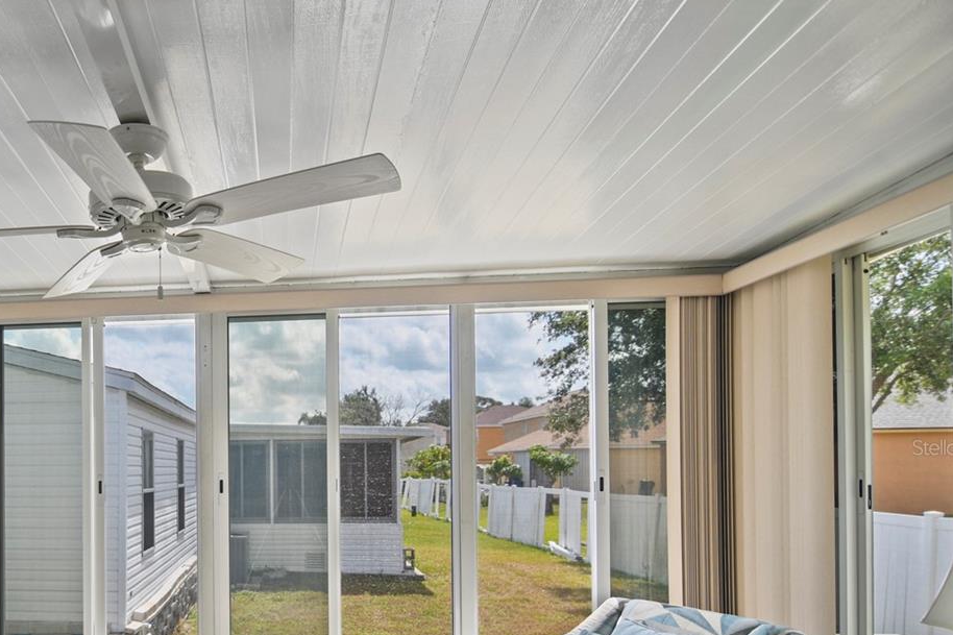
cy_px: 447
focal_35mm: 28
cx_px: 171
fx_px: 741
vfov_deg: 45.3
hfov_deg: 59.5
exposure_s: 1/60
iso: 100
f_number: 2.8
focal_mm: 11
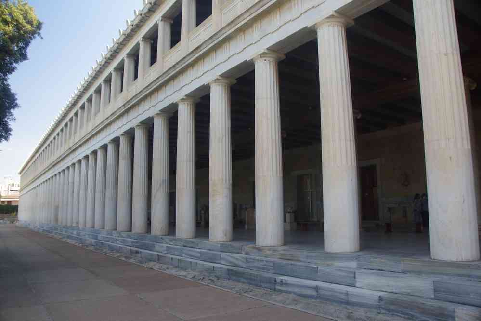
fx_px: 414
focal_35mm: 31
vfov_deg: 42.3
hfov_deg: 60.3
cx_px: 240
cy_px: 160
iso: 200
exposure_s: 1/50
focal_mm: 20.6
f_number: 7.1
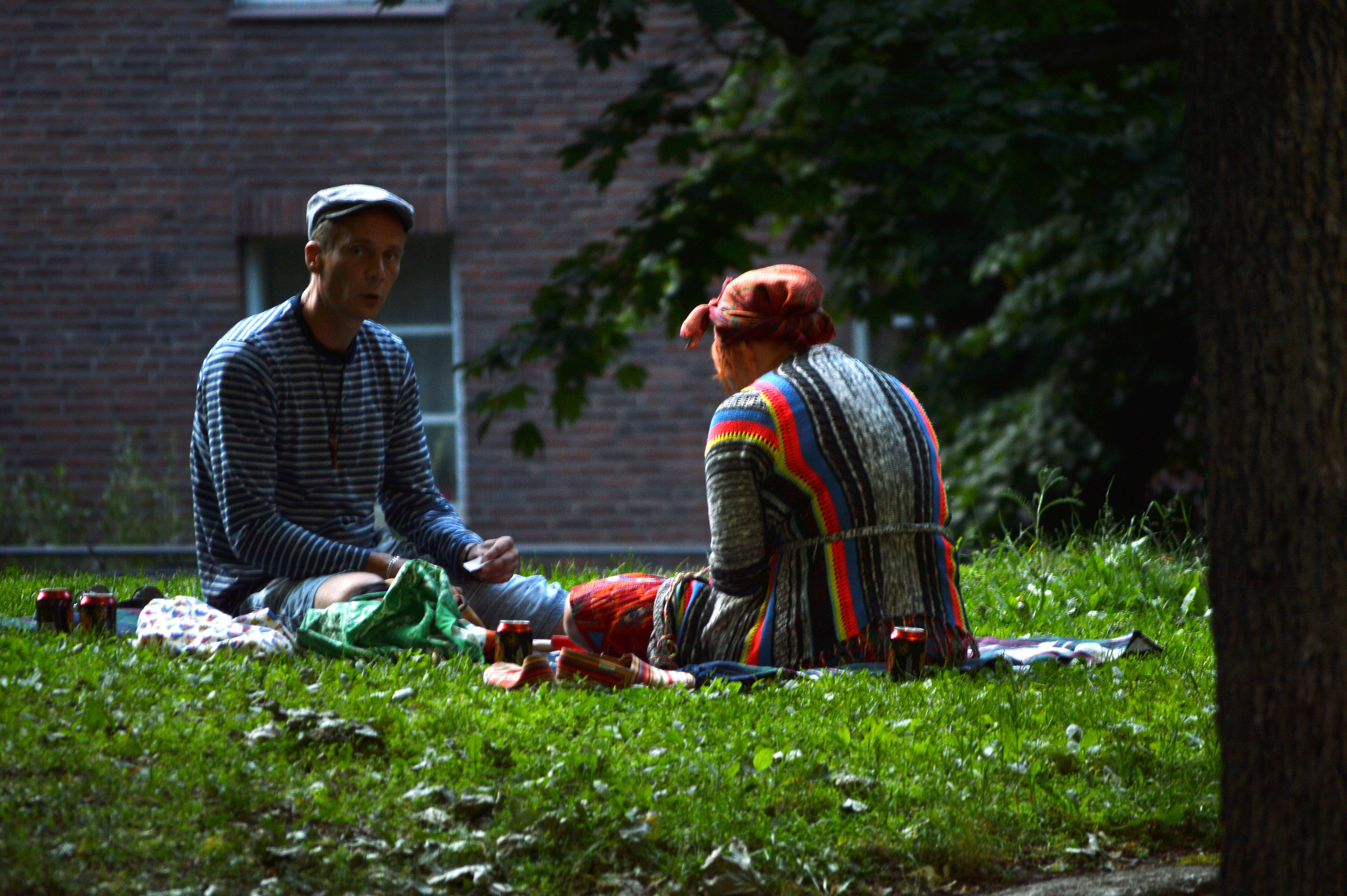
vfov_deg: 4.6
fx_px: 11215
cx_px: 674
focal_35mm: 300
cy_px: 448
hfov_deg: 6.9
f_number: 5.6
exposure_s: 1/100
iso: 200
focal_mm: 200
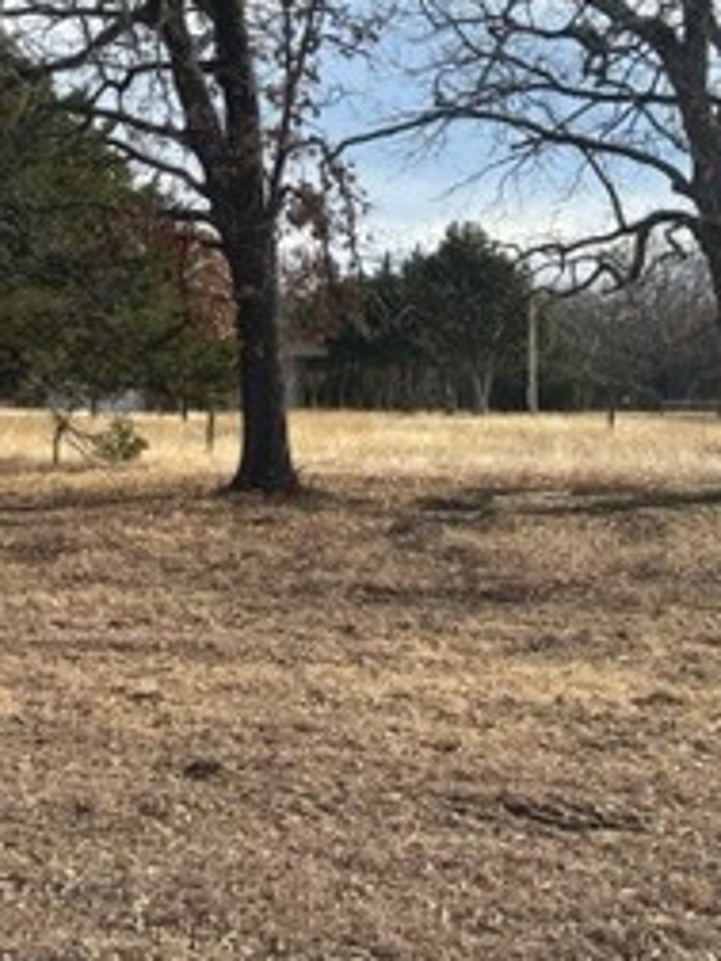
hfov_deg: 23.6
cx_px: 114
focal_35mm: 61
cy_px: 317
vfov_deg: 31.4
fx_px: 1694
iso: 80
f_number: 1.78
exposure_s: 1/3717
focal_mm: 6.86
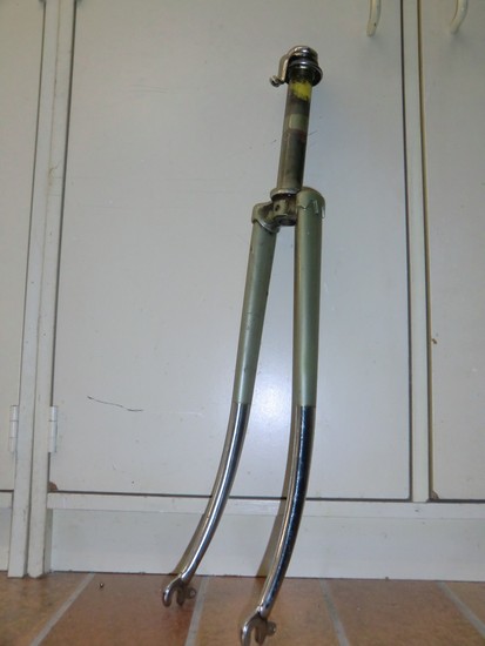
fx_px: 541
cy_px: 323
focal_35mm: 29
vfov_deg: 61.6
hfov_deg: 48.3
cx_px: 242
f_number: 3.5
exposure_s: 1/60
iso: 400
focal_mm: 5.2
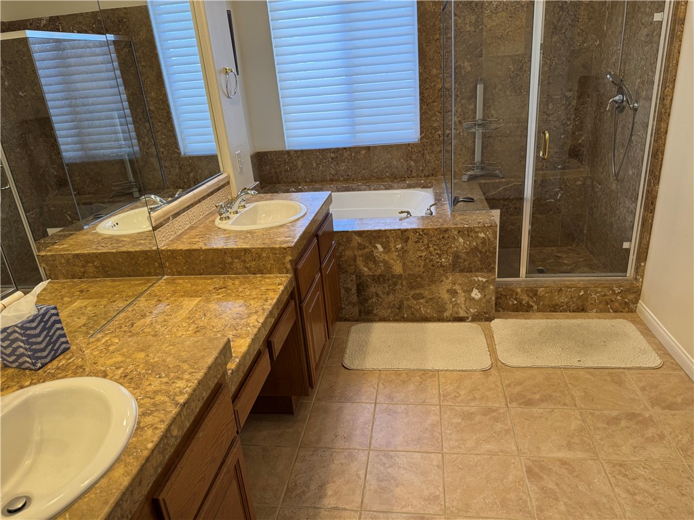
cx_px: 347
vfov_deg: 56.8
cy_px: 260
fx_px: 481
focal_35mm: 24
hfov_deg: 71.6
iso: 100
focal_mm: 6.76
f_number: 1.78
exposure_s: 1/120
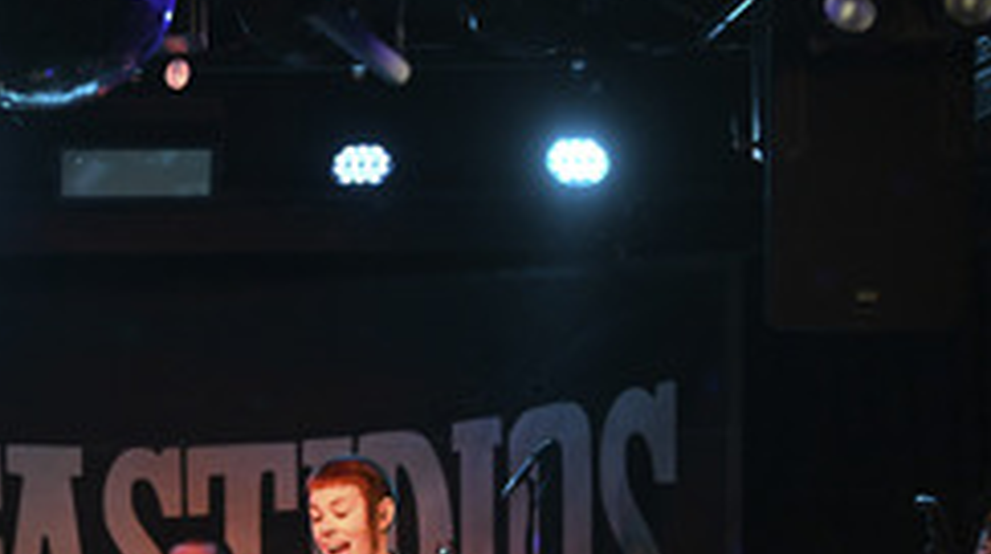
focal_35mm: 146
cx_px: 300
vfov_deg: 8.2
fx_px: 3832
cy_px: 578
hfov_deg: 14.7
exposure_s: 1/320
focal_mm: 75
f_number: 2.8
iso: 6400
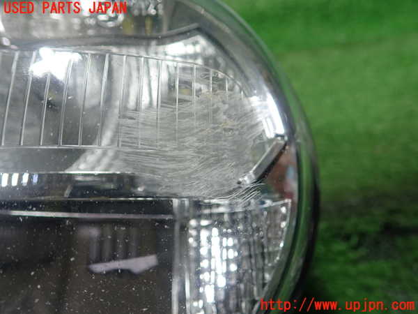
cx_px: 209
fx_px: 362
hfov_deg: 60.0
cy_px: 157
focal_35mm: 30
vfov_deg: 46.8
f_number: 2.3
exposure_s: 1/125
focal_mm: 5.5
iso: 250
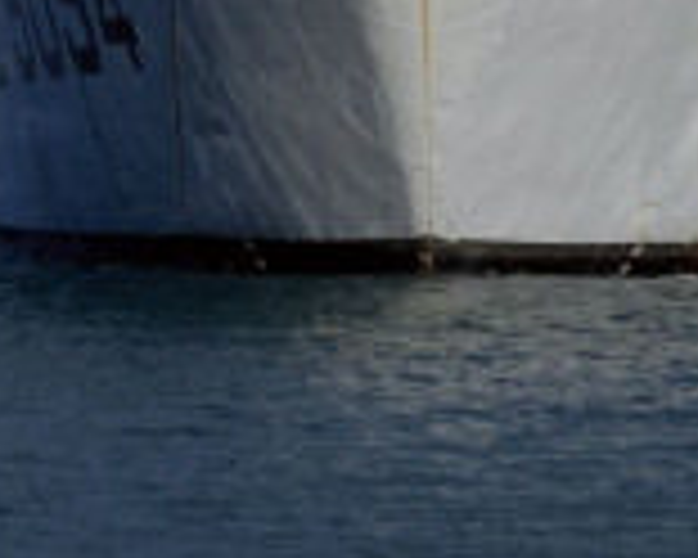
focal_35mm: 1090
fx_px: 22517
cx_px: 511
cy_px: -783
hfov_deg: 1.8
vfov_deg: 1.4
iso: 200
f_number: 5.6
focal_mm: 200
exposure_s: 1/640
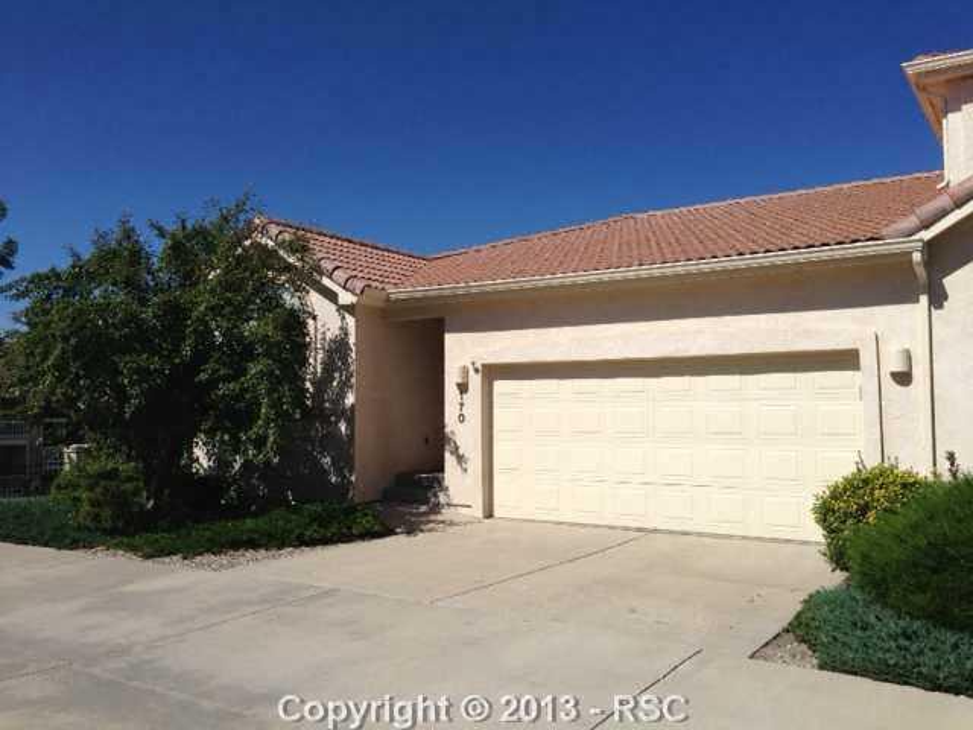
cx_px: 486
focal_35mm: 33
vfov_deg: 42.9
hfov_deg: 55.4
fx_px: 928
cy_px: 365
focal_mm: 4.13
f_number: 2.4
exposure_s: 1/3012
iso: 50
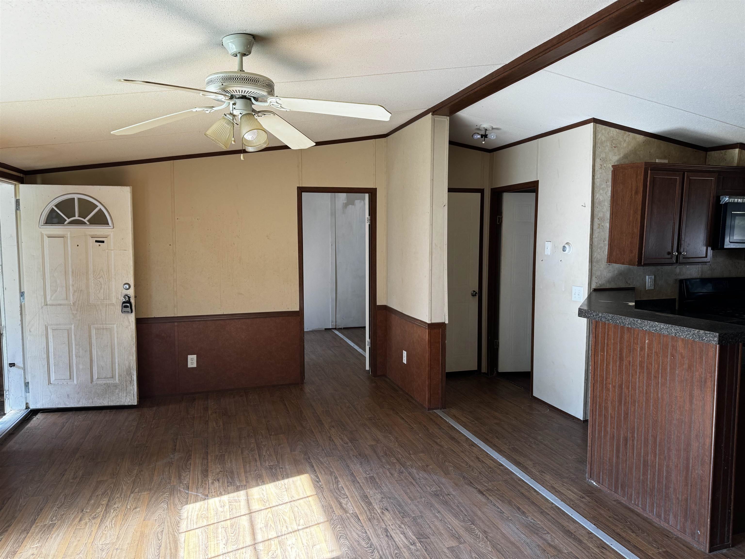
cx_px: 372
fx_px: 517
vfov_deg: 56.8
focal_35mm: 24
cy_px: 280
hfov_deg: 71.6
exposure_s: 1/121
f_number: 1.78
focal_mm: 6.76
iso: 125
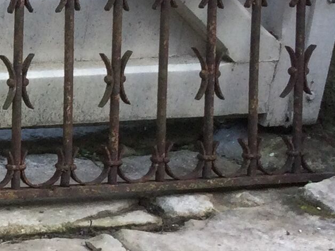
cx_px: -410
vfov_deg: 9.2
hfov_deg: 10.8
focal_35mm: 161
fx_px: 1558
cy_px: 61
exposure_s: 1/100
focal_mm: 3.3
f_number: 2.4
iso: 32
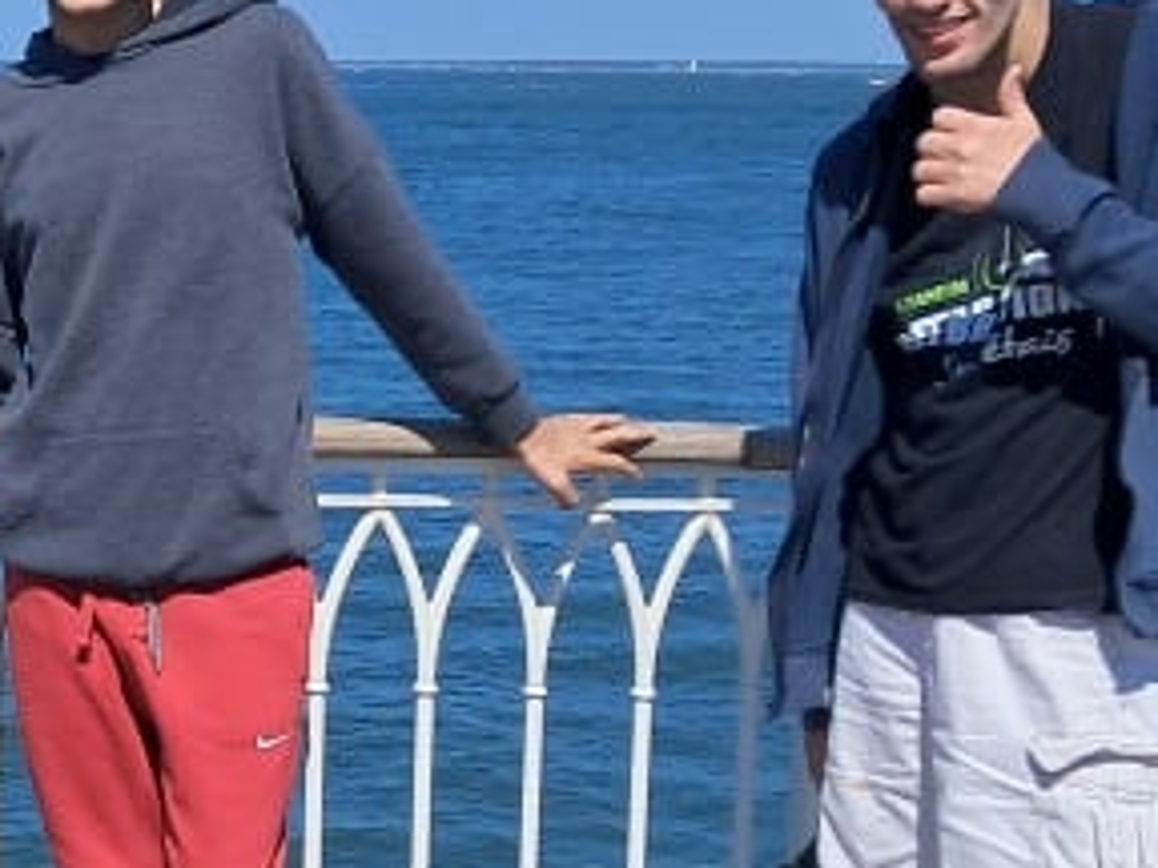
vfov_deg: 15.4
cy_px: 382
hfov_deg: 18.5
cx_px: -482
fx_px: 3211
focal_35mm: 96
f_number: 1.8
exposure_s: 1/1297
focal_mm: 4
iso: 50
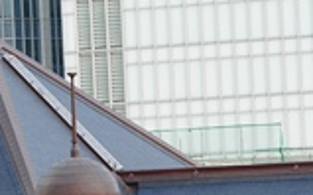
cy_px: 215
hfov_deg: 3.5
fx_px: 5104
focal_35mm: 599
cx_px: -53
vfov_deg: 2.2
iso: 200
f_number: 4
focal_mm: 100
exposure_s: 1/400
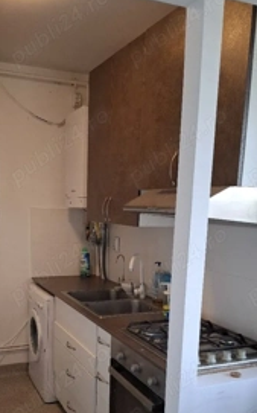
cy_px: 283
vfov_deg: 52.7
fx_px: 404
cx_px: 90
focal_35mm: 36
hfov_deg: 35.0
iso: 250
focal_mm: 5.54
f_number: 1.8
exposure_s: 1/120
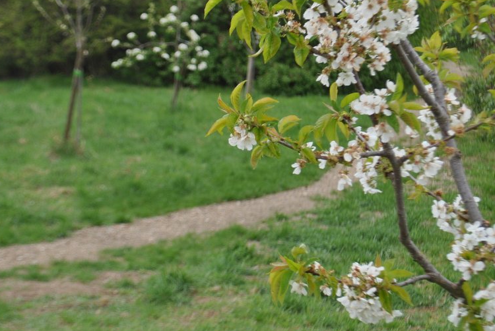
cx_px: 209
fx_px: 1322
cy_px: 139
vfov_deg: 14.3
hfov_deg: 21.2
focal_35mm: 96
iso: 100
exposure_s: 1/125
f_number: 5.6
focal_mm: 40
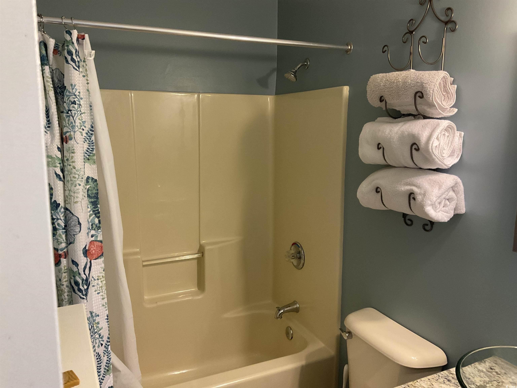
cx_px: 258
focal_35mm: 29
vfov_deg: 48.2
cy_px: 194
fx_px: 433
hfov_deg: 61.7
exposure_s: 1/60
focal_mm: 3
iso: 160
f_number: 1.8
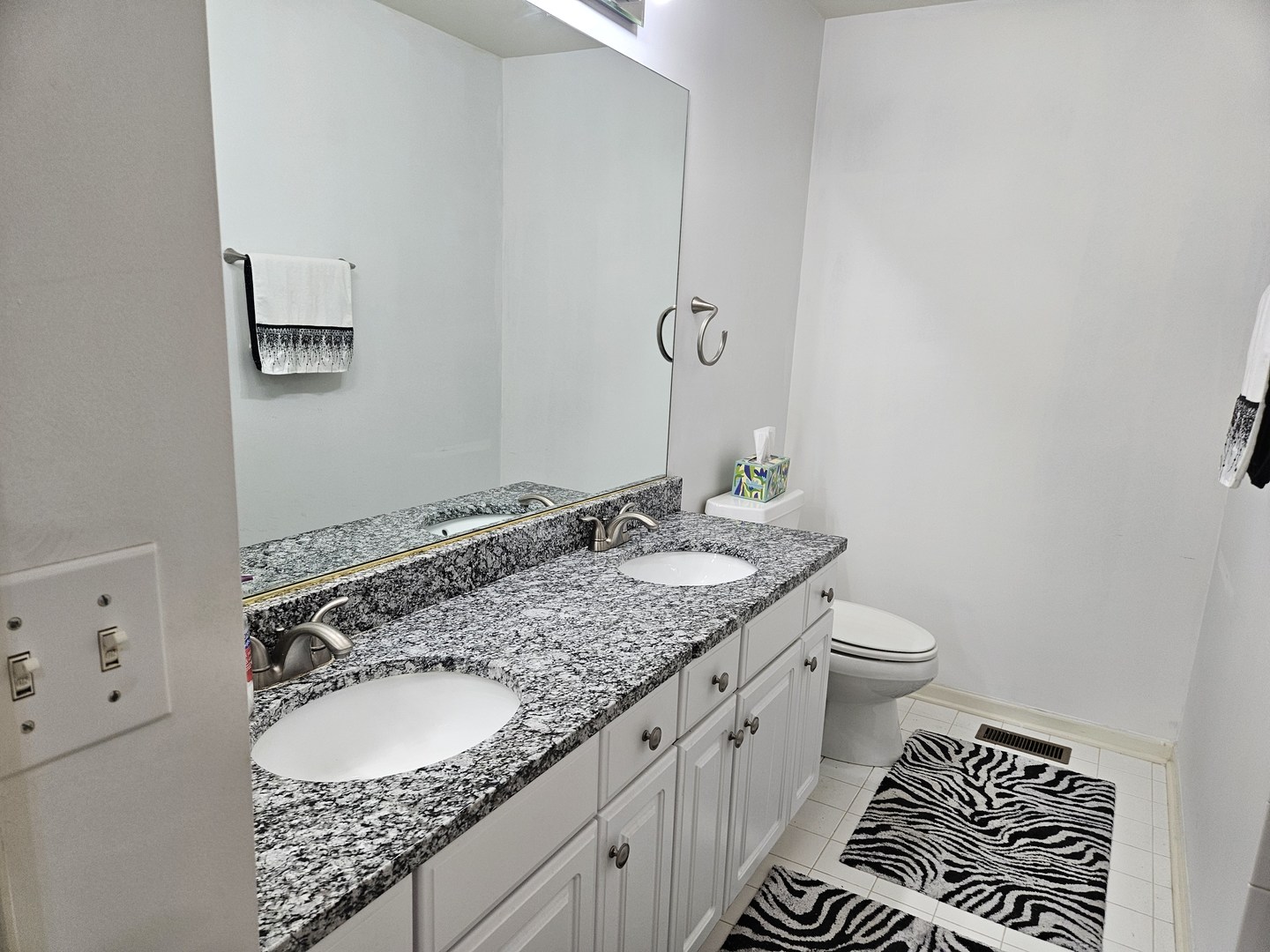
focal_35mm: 23
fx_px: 844
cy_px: 476
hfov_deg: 73.9
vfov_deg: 58.9
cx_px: 635
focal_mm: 5.4
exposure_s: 1/120
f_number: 1.8
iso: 64
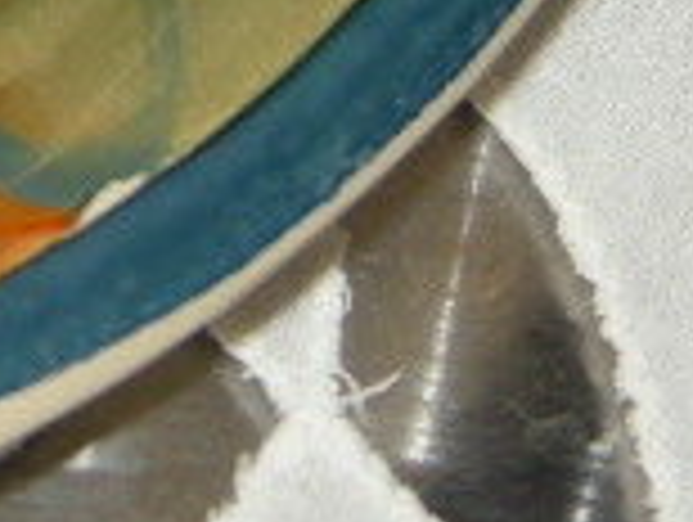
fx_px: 4652
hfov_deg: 8.5
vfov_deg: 6.3
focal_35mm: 232
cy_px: -297
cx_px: 207
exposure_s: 1/60
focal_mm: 7.5
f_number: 2.7
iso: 64
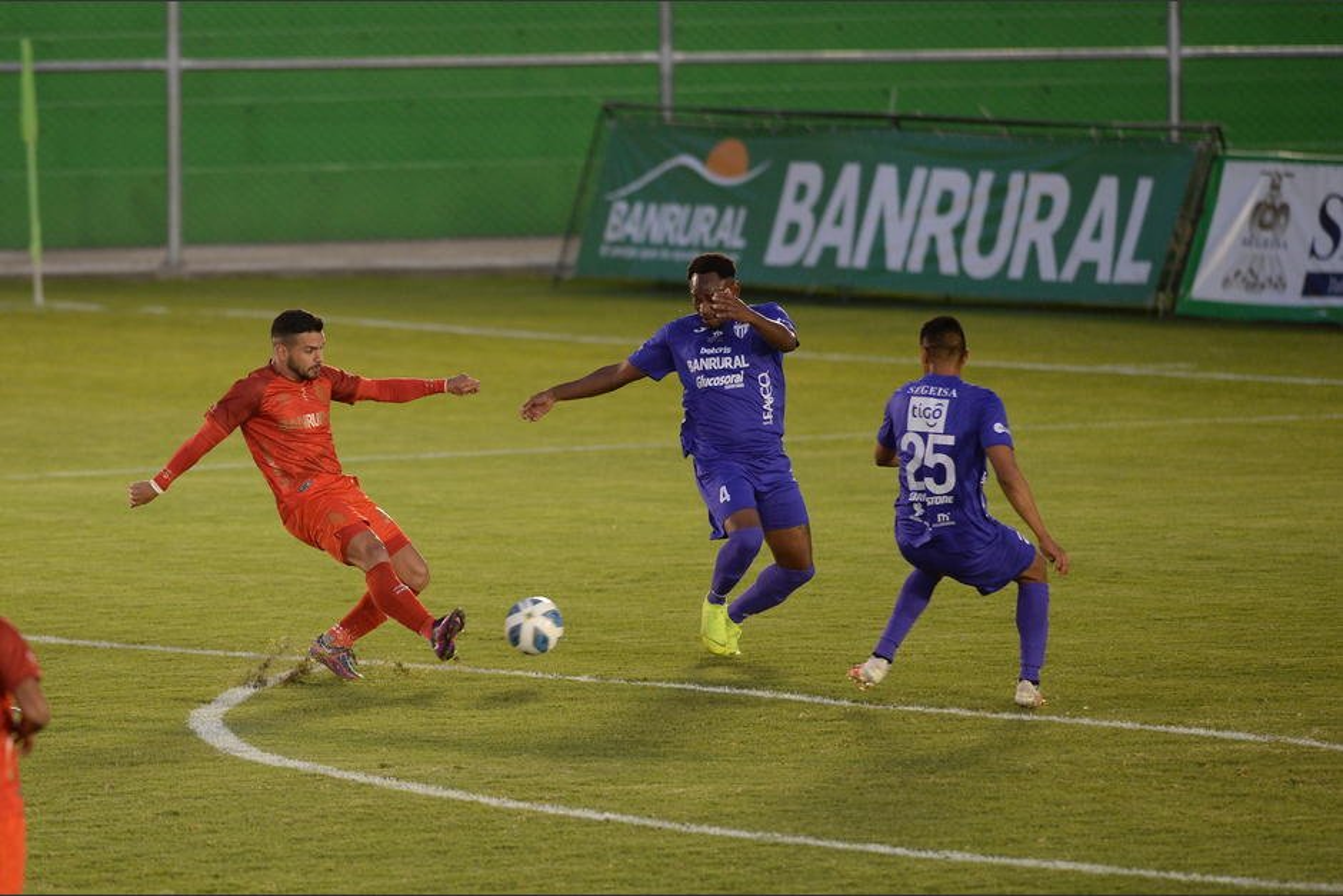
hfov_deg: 6.9
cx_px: 672
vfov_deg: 4.6
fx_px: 11193
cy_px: 448
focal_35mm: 300
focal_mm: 300
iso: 1600
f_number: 2.8
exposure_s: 1/1250
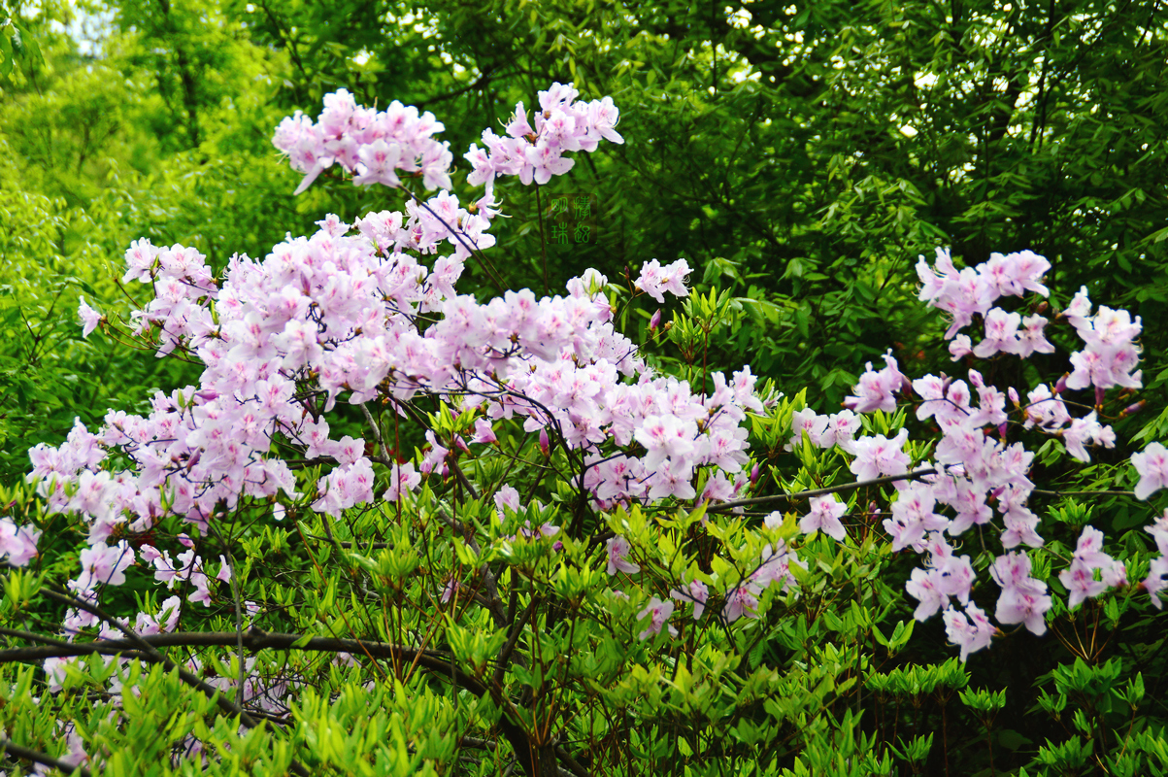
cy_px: 388
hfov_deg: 24.2
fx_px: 2723
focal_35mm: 84
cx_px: 584
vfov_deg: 16.2
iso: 160
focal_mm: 56
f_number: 5
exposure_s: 1/1000
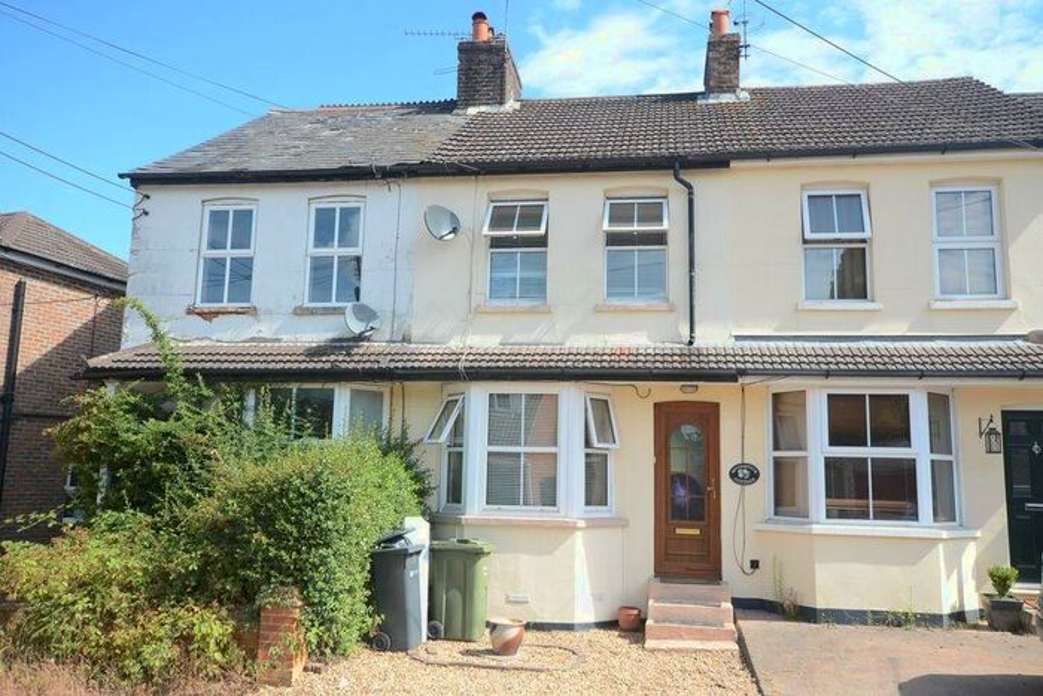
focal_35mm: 30
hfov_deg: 61.9
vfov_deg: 43.6
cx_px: 522
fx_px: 869
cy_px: 348
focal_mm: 20
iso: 100
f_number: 6.3
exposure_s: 1/160
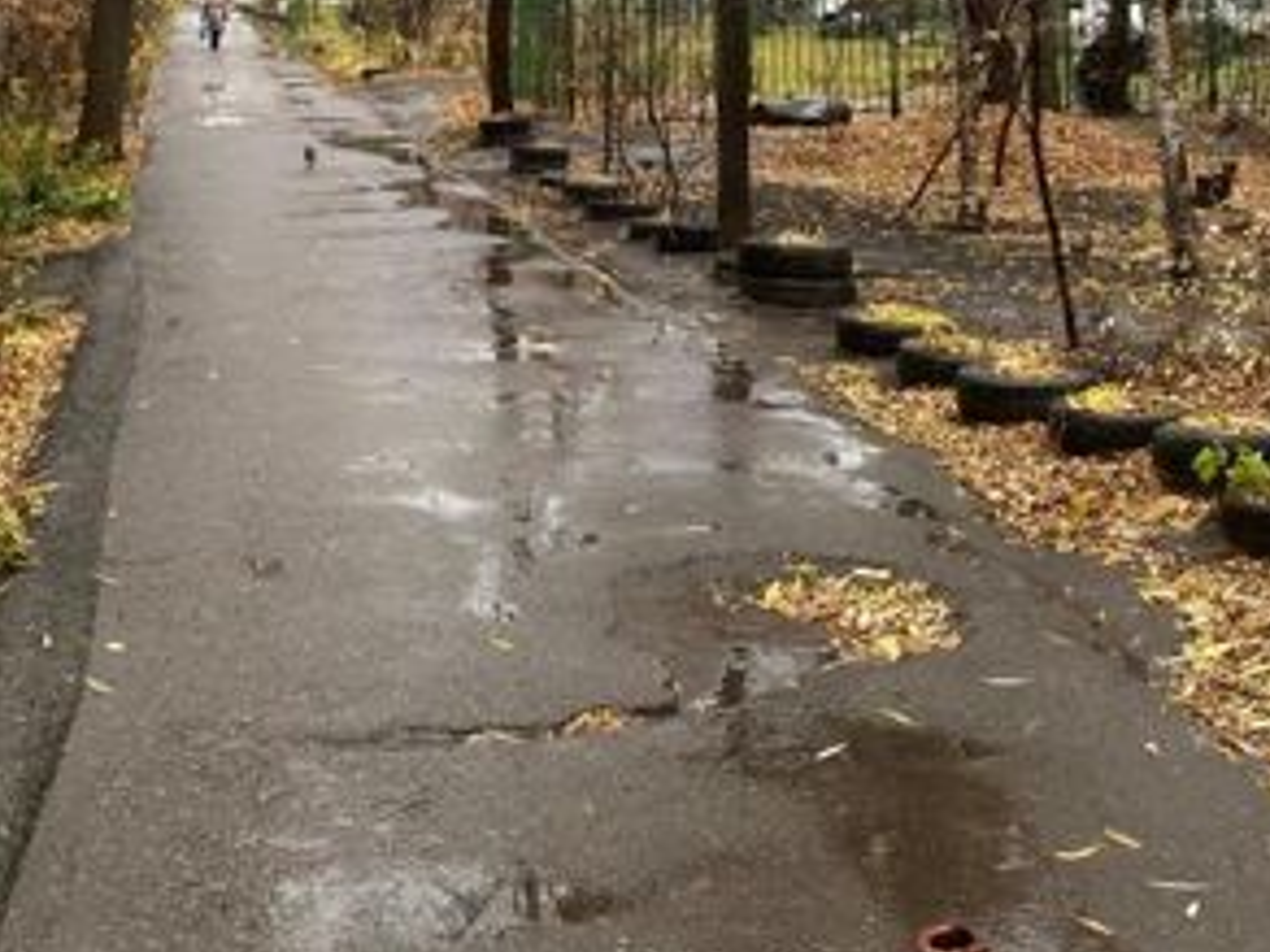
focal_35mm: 57
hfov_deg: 33.4
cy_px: -74
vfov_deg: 24.1
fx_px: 2091
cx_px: 409
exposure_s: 1/121
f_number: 1.8
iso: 64
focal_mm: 4.25
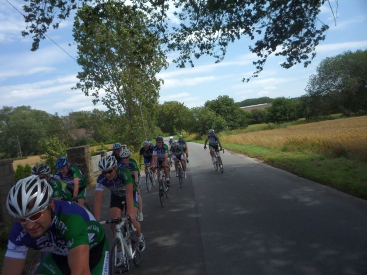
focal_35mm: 30
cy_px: 138
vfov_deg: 46.8
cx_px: 184
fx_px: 318
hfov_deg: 60.0
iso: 100
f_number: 5.6
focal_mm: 5.2
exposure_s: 1/500
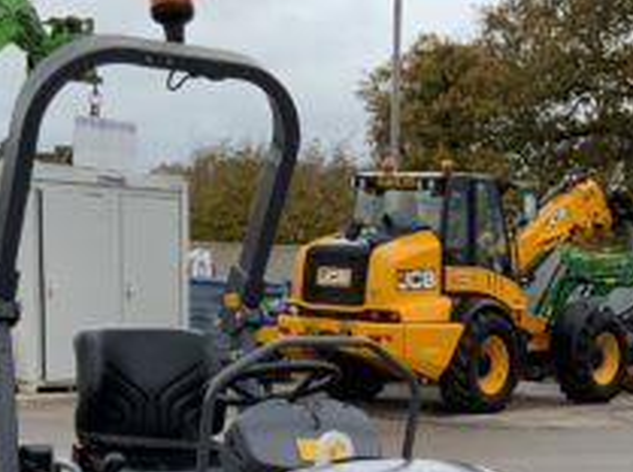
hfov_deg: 21.8
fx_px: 1625
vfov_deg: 15.9
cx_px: 509
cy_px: 578
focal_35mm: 89
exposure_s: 1/540
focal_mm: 3
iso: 16
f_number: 1.8
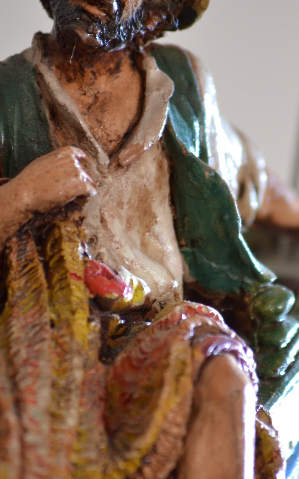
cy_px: 261
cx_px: 203
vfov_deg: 4.2
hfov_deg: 2.6
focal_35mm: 506
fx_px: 6595
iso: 450
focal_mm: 180
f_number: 5.6
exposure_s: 1/20
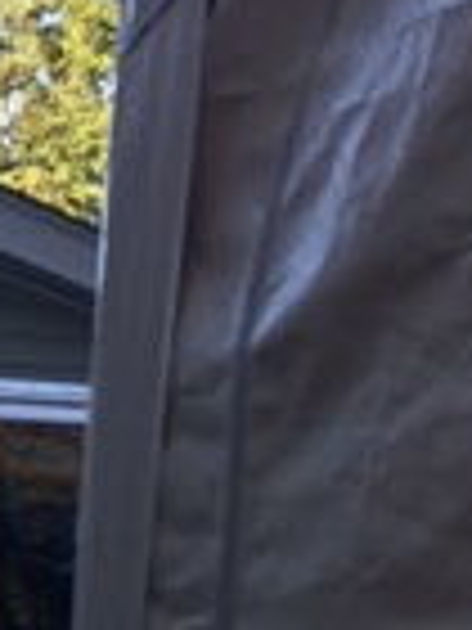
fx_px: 2418
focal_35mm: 133
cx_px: -539
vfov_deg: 13.7
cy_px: 1026
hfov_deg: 10.1
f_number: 2.2
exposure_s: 1/275
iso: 32
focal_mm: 4.15
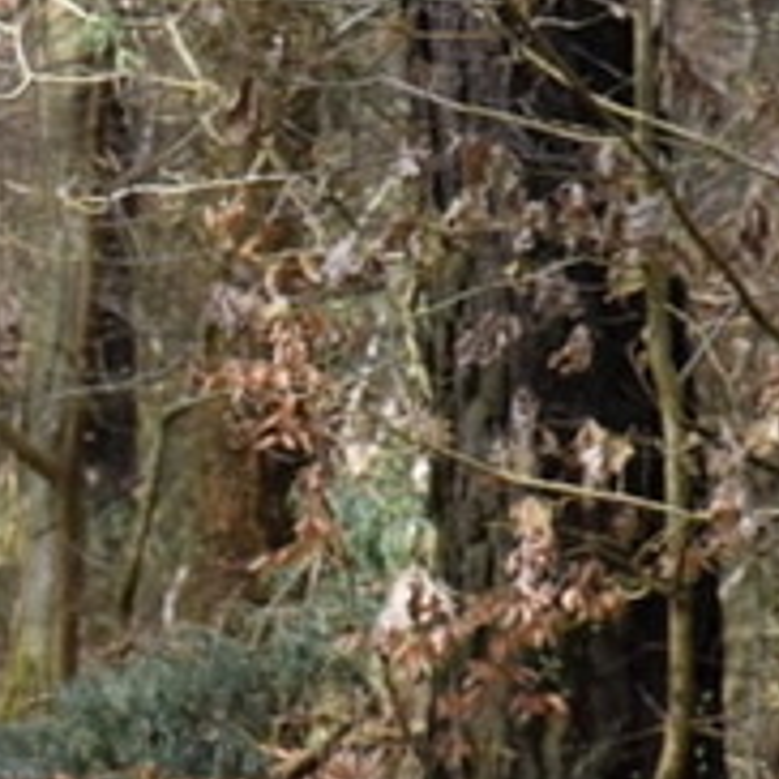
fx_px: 14814
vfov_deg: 3.0
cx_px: -616
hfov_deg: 3.0
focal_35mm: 582
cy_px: 475
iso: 4000
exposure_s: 1/2000
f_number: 8
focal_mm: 105
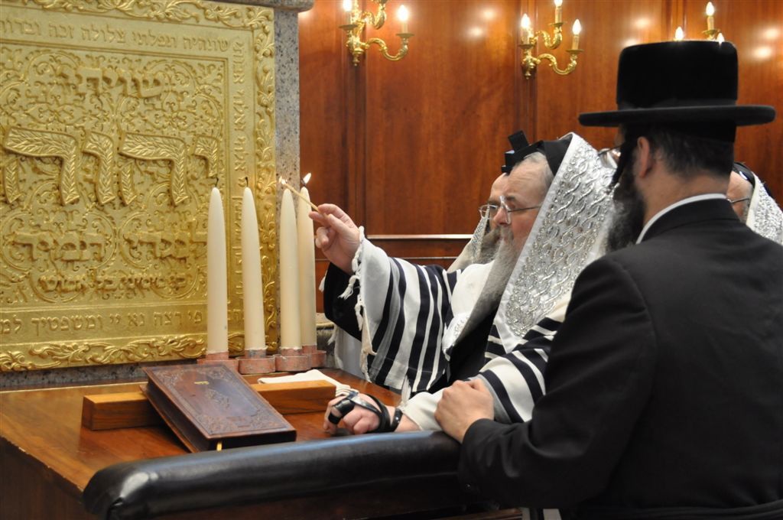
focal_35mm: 72
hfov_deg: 28.1
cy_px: 260
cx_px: 392
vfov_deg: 18.9
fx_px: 1564
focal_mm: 48
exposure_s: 1/50
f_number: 5.3
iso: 1250
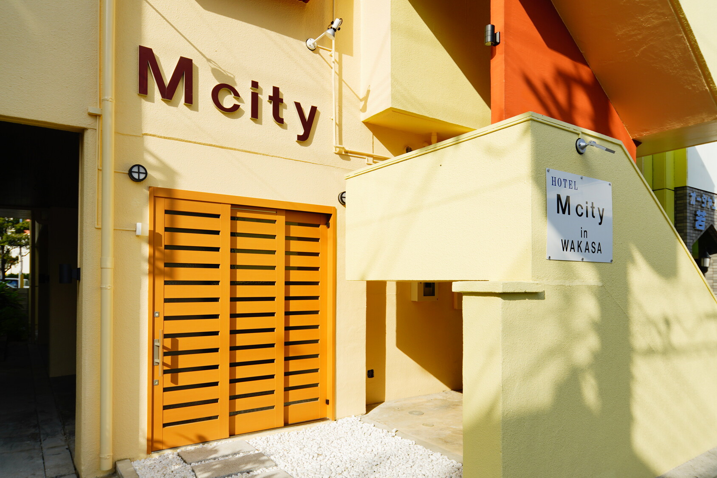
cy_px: 239
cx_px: 358
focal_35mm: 23
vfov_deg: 55.1
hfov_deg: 76.1
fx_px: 458
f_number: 8
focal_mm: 23
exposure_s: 1/400
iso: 100
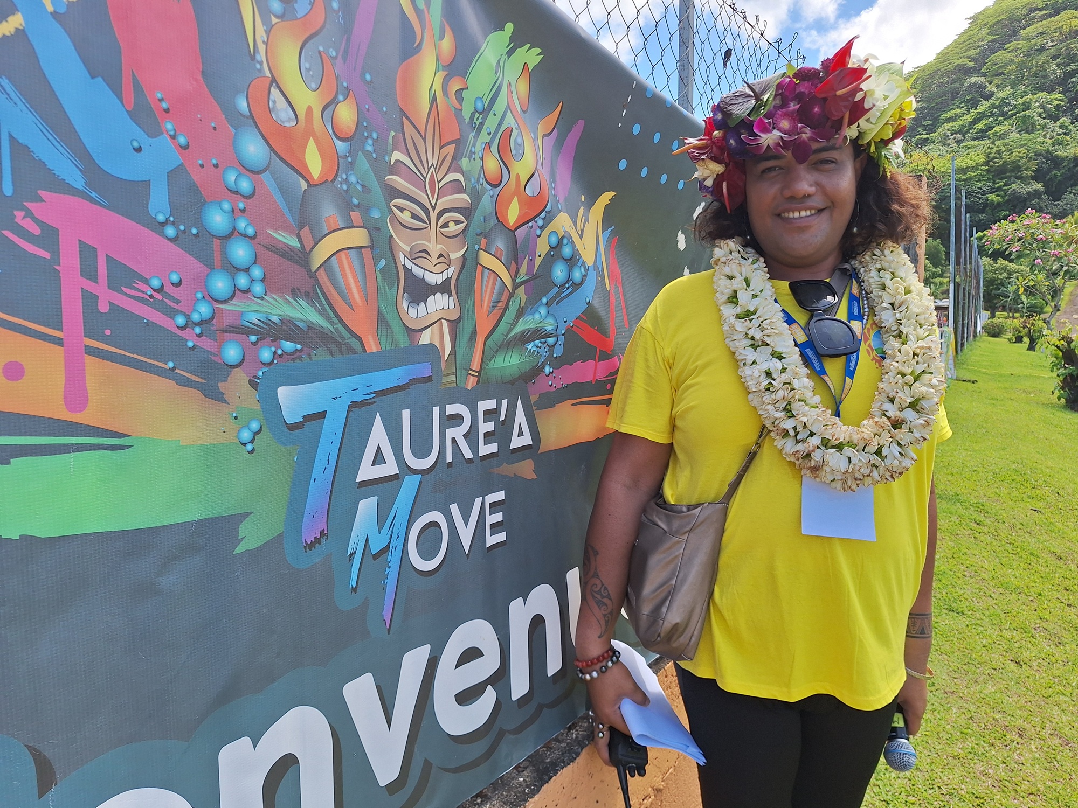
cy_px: 404
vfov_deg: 58.9
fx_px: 716
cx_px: 539
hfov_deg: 73.9
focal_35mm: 23
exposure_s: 1/938
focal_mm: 5.54
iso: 40
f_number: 1.8
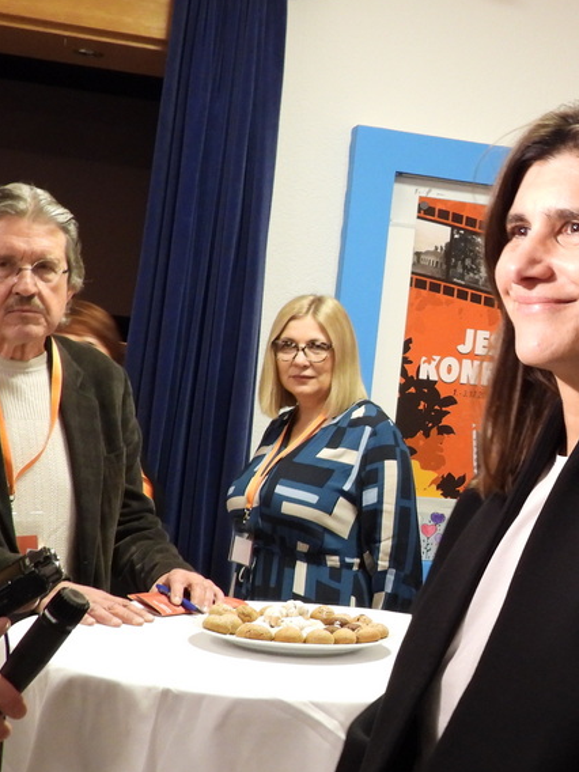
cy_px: 420
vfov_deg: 26.3
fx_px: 1650
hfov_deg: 18.9
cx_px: 677
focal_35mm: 74
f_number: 3.2
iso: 400
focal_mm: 6.3
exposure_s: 1/13
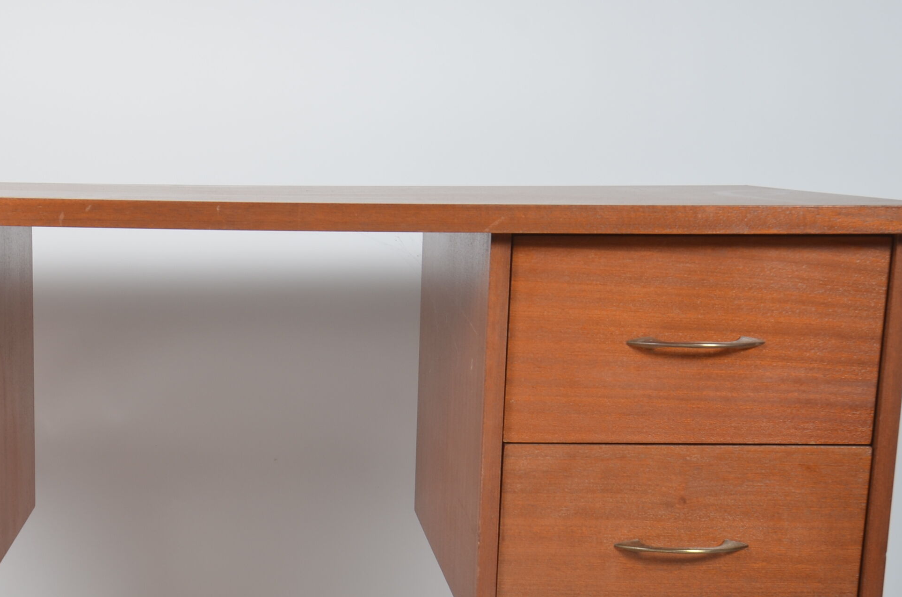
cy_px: 534
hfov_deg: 28.7
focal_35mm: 69
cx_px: 196
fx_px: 1725
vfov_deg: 19.3
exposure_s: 1/125
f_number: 11
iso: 100
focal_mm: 24
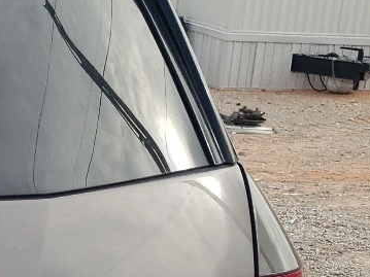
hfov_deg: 14.6
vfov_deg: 12.6
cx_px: -325
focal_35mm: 116
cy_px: 285
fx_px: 1239
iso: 50
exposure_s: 1/1667
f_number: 1.5
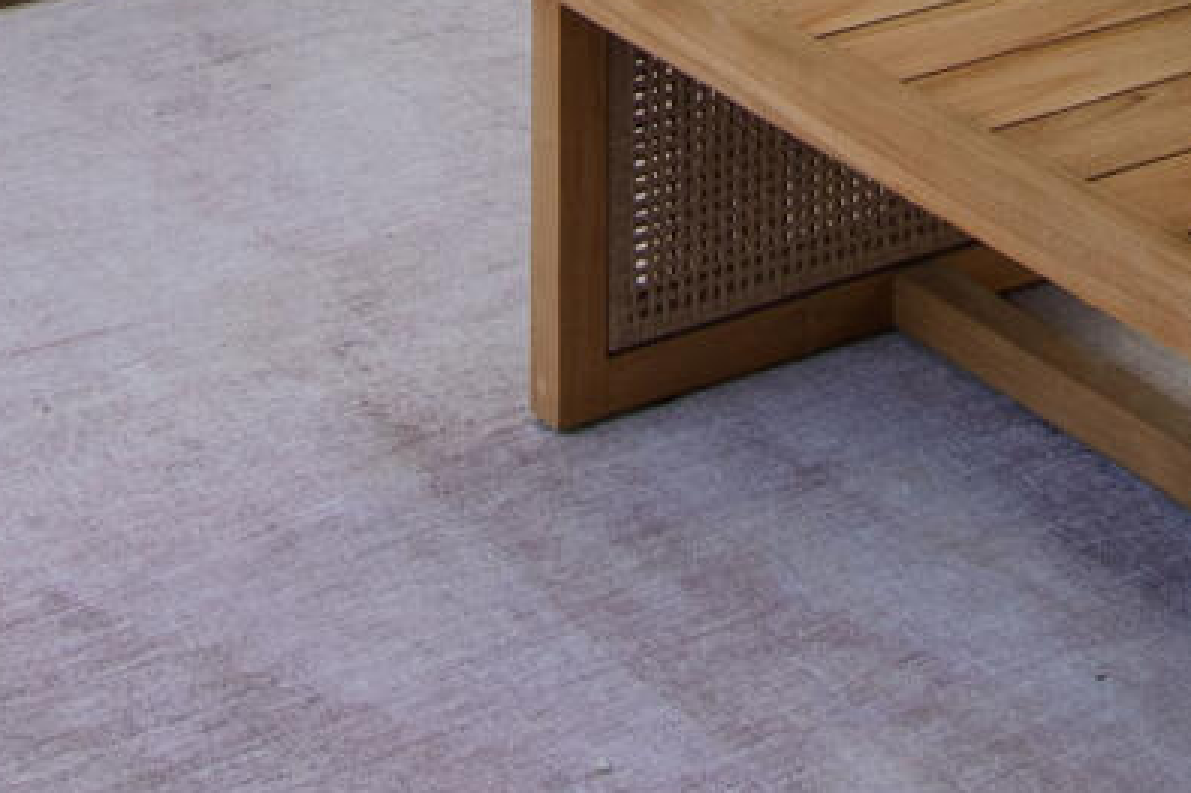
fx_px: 3770
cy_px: -1414
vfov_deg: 9.8
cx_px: 886
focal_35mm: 114
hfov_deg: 17.9
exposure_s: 1/25
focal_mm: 10
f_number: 8
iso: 100
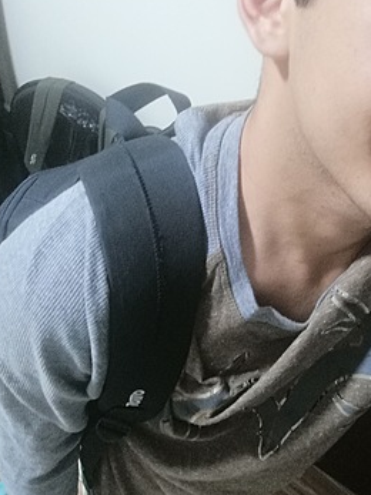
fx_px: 515
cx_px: 241
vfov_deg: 51.3
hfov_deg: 39.3
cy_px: 231
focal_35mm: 36
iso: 250
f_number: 2
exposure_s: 1/25
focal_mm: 3.81
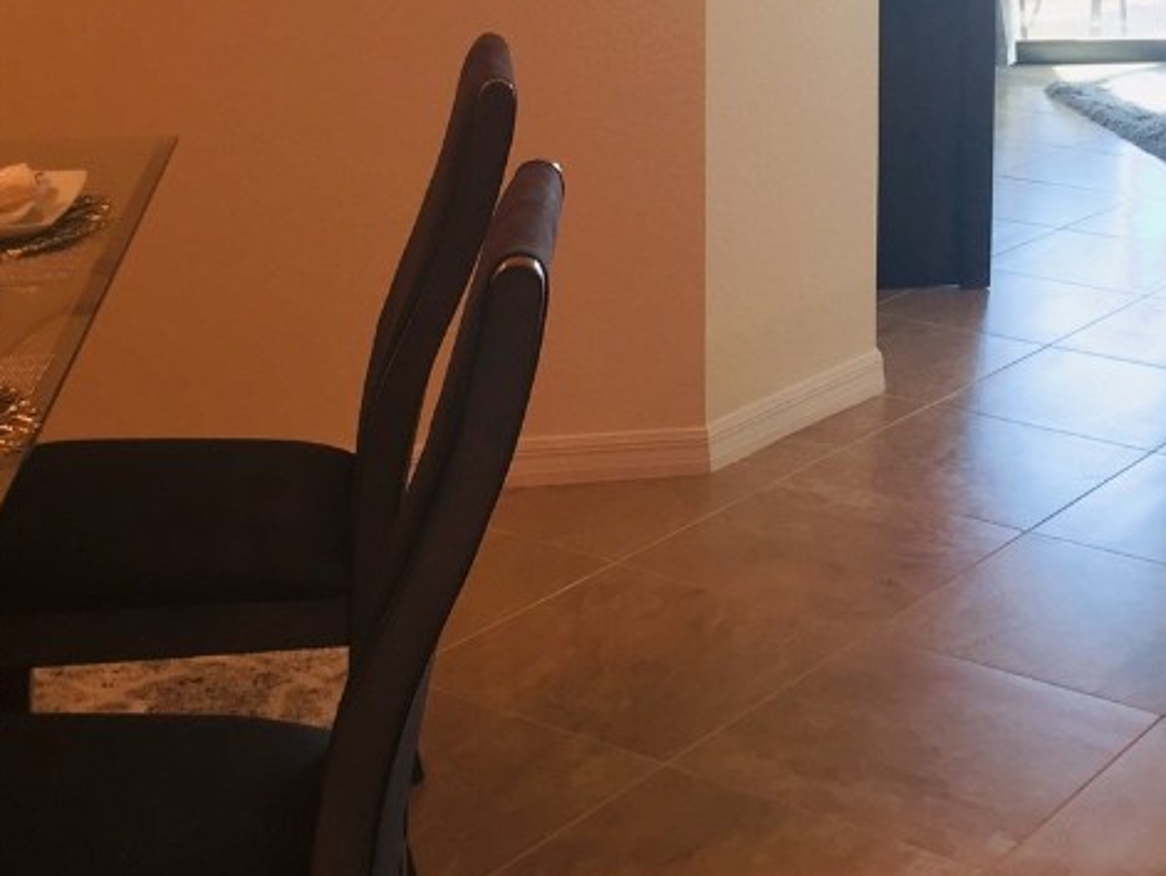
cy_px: -2
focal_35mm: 63
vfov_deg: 22.4
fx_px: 2124
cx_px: 894
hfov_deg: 30.1
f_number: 2.2
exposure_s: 1/40
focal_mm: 4.15
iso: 32
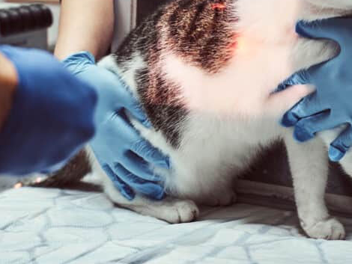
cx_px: 142
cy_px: 30
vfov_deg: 13.2
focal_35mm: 111
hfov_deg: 17.7
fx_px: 1129
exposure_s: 1/125
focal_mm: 35
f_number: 2.5
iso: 200
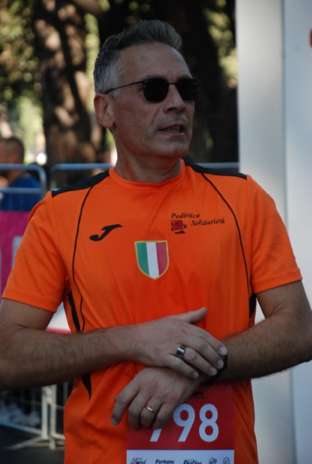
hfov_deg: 7.7
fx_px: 2328
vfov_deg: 11.4
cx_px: 156
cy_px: 232
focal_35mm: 180
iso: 1000
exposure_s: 1/500
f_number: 5.6
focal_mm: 120
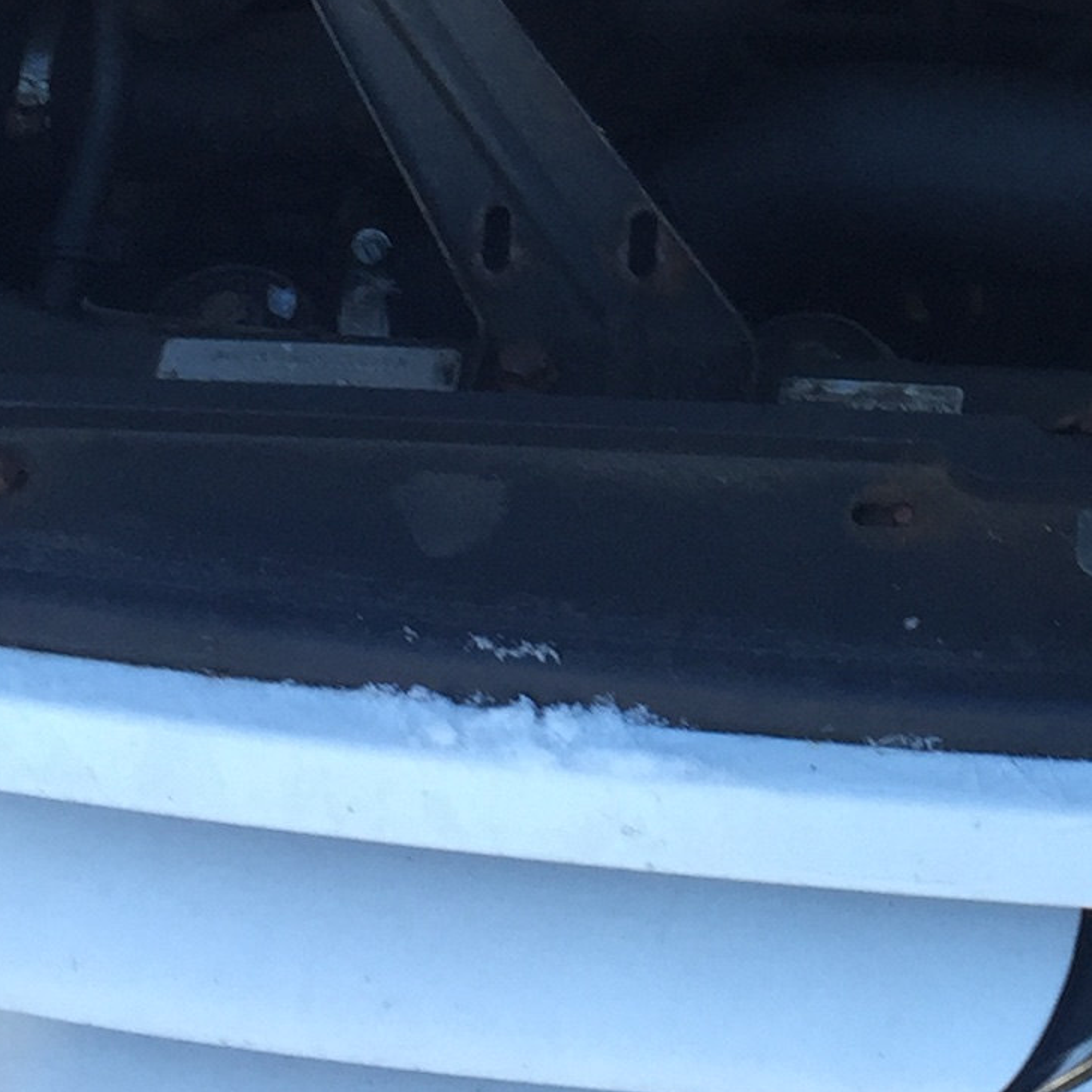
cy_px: -330
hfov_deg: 14.7
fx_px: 4104
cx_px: 1311
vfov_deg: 14.5
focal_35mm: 115
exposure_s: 1/118
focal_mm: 4.15
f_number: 2.2
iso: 32
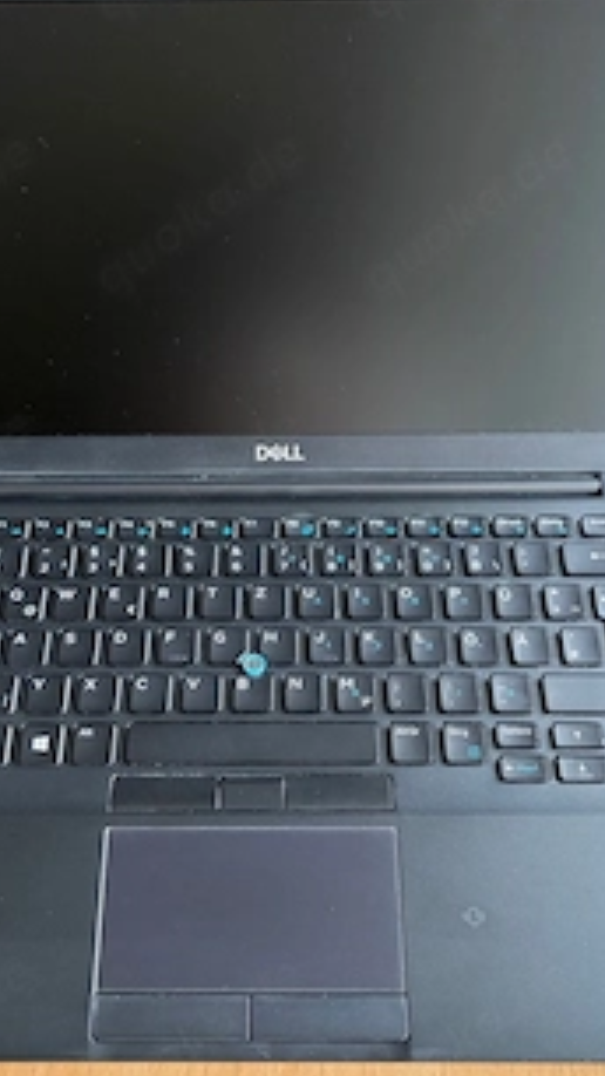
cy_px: 527
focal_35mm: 37
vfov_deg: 54.0
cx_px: 274
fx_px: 1056
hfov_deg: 32.0
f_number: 1.6
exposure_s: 1/56
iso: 500
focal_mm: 5.96
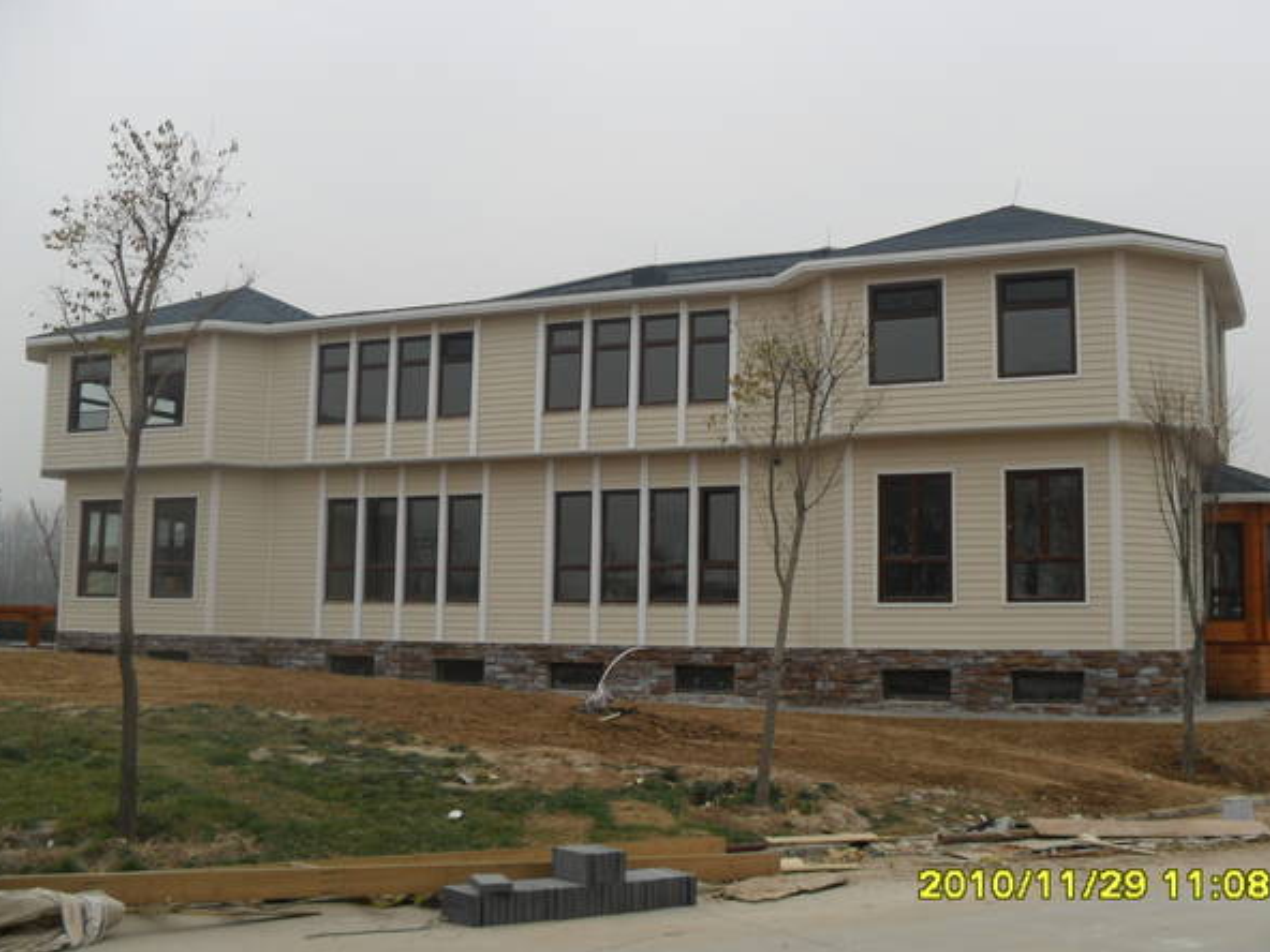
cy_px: 456
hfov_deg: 47.8
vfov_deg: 36.8
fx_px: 1431
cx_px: 693
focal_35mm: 39
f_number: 3
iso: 80
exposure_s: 1/500
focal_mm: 6.3
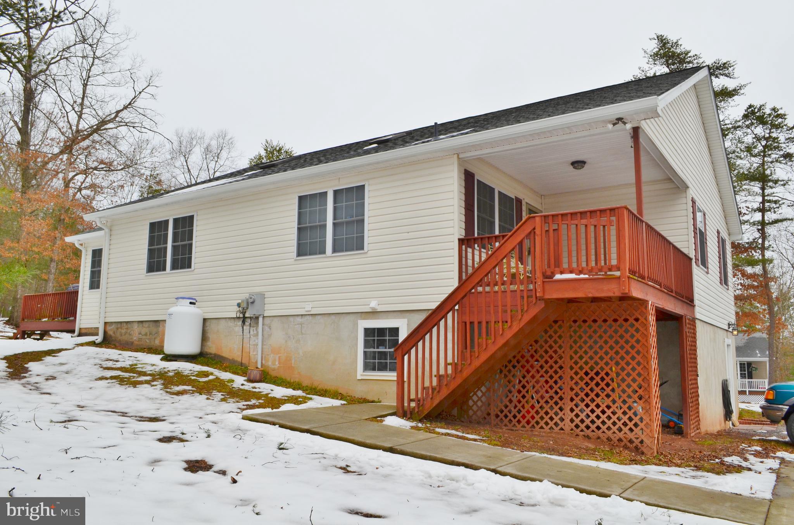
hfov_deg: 62.0
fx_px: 660
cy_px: 262
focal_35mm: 30
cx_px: 397
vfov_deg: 43.4
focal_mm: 20
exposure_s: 1/250
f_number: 10
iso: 200
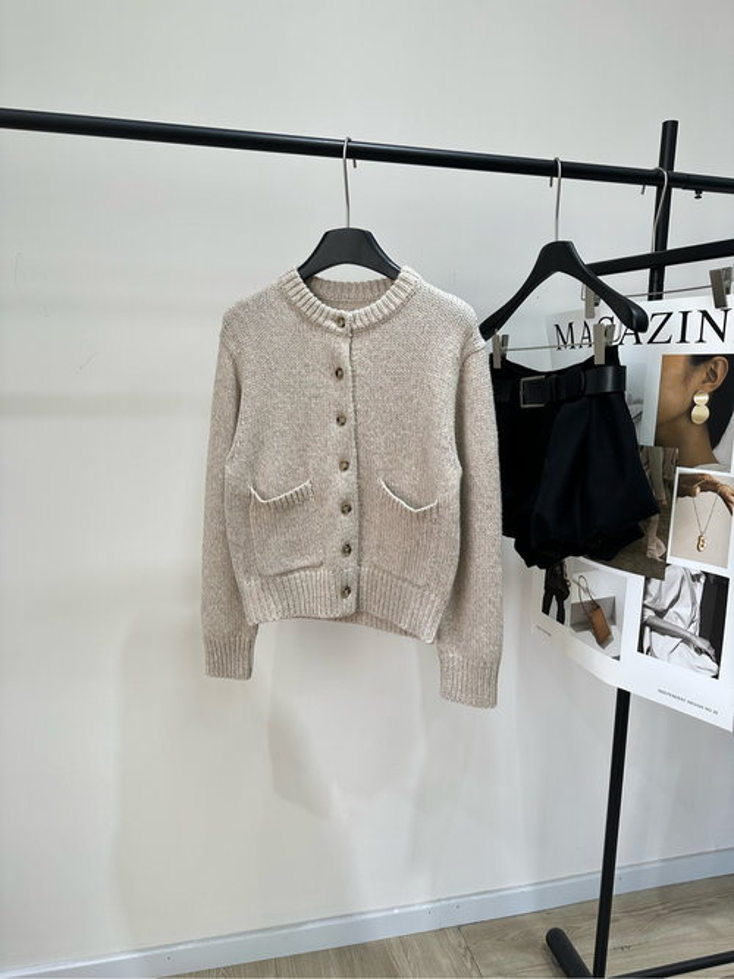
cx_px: 367
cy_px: 490
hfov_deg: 56.8
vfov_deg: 71.6
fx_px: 679
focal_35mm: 24
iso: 64
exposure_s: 1/177
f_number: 1.78
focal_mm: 6.86
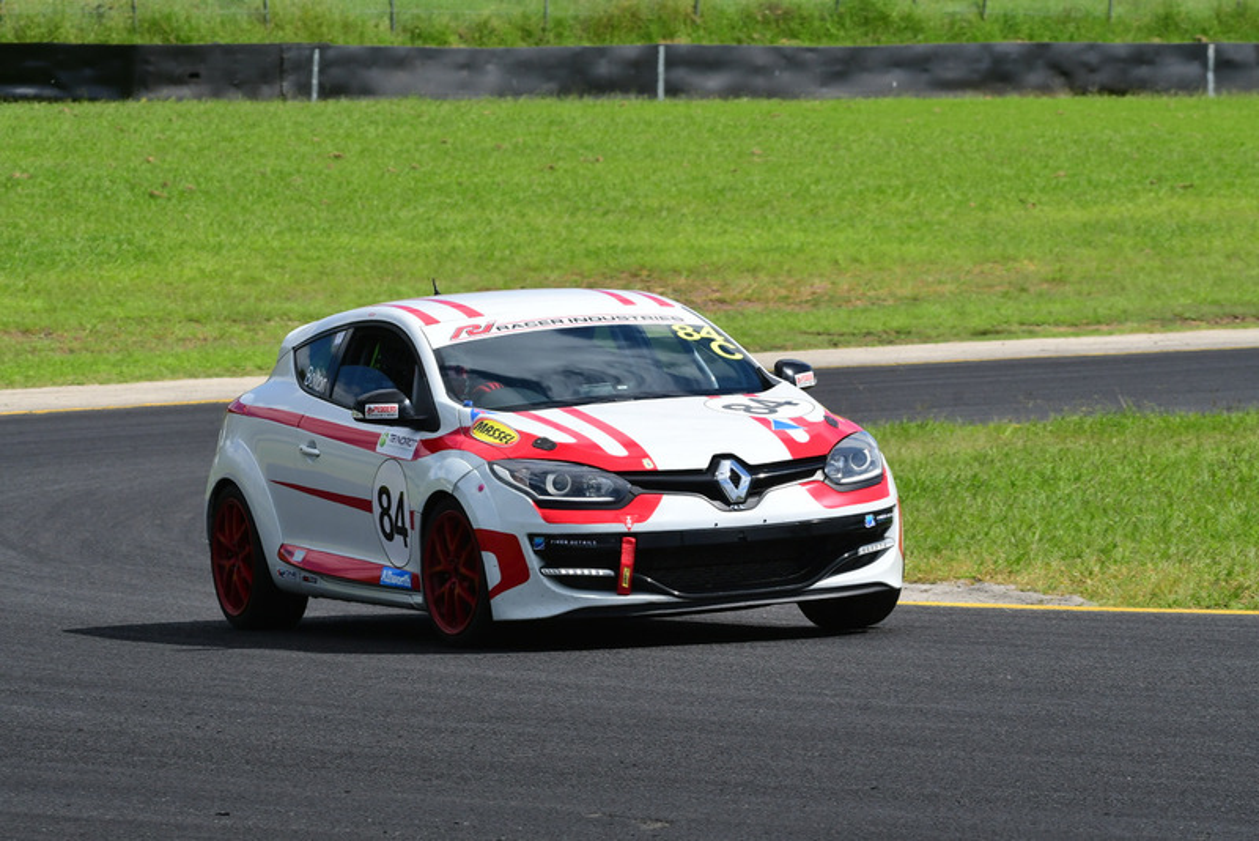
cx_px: 630
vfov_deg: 4.6
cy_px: 420
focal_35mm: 300
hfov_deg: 6.9
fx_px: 10495
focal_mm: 200
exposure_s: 1/640
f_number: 11
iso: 400
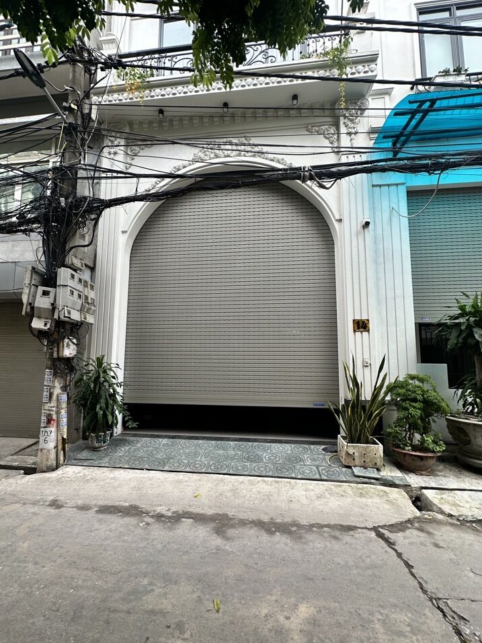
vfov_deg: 98.1
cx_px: 227
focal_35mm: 15
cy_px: 341
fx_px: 278
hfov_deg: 81.7
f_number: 2.2
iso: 40
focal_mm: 2.22
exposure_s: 1/99
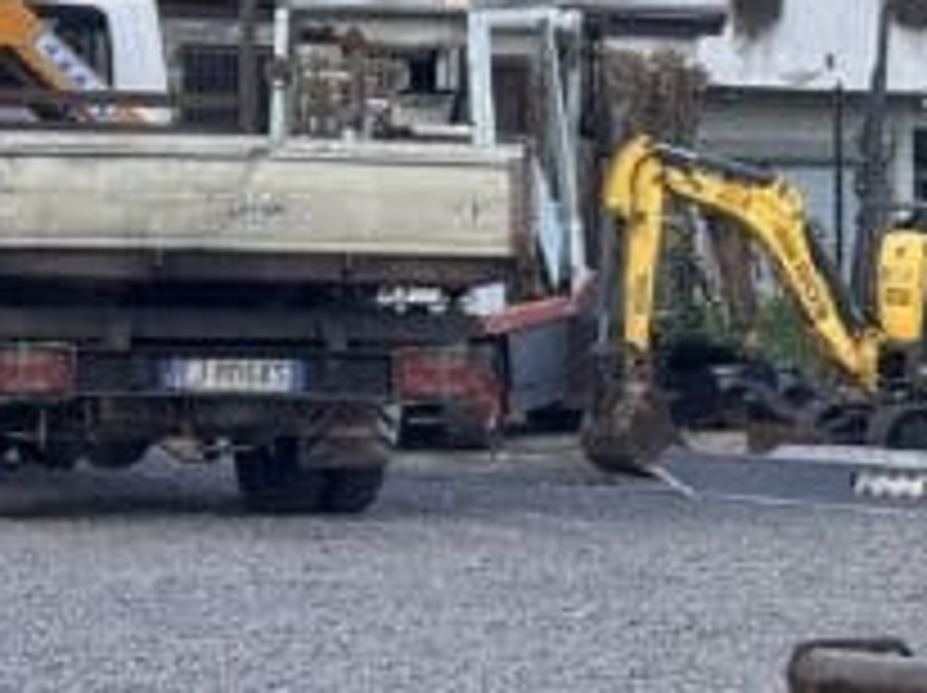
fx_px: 5617
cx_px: 1112
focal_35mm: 210
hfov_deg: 9.3
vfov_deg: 7.0
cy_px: 128
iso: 64
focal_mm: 6.86
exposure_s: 1/1085
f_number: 1.78
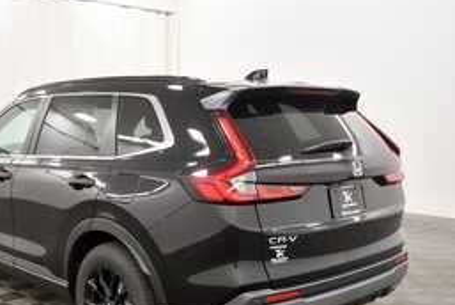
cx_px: 168
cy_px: 214
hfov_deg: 45.9
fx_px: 531
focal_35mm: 42
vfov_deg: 31.6
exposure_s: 1/125
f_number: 5.3
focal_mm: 18
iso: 1400
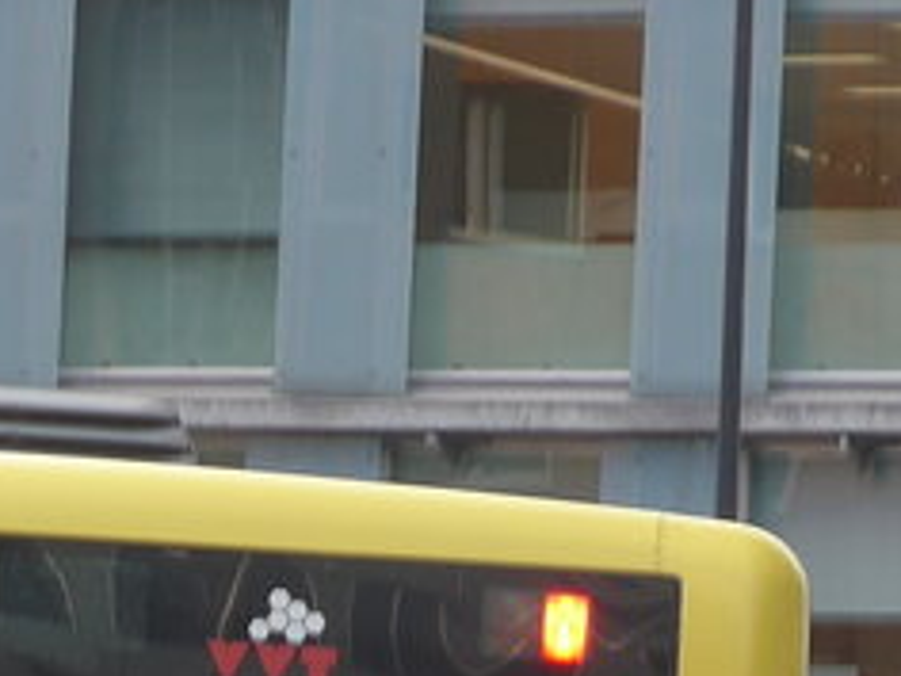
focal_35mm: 377
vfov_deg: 3.9
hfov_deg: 5.3
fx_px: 9813
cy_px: 1100
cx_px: 477
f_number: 4.2
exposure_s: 1/80
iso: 80
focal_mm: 15
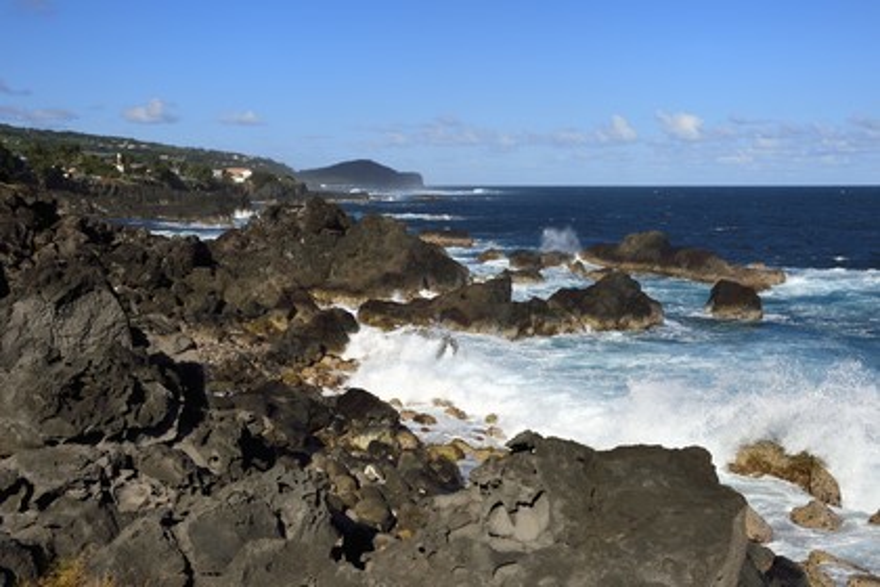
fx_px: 1075
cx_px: 440
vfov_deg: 30.5
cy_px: 294
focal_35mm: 44
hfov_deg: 44.5
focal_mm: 44
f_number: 14
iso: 200
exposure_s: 1/500
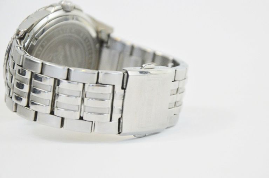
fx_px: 1175
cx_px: 134
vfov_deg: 8.7
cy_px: 89
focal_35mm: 158
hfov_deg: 13.1
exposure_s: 1/200
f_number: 5.6
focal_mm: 105
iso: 1600
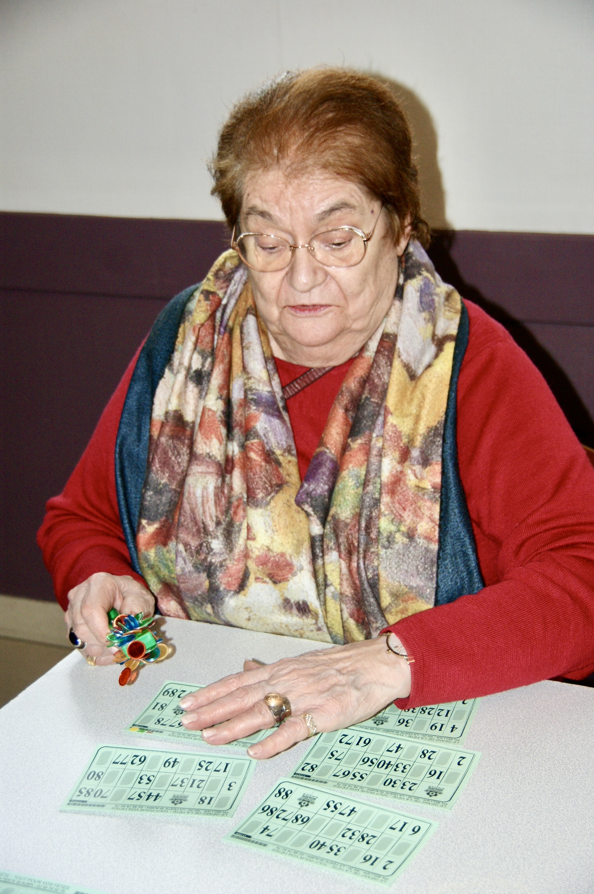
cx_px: 297
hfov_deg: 20.1
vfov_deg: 29.9
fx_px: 1675
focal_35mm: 68
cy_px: 447
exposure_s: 1/60
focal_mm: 45
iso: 400
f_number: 5
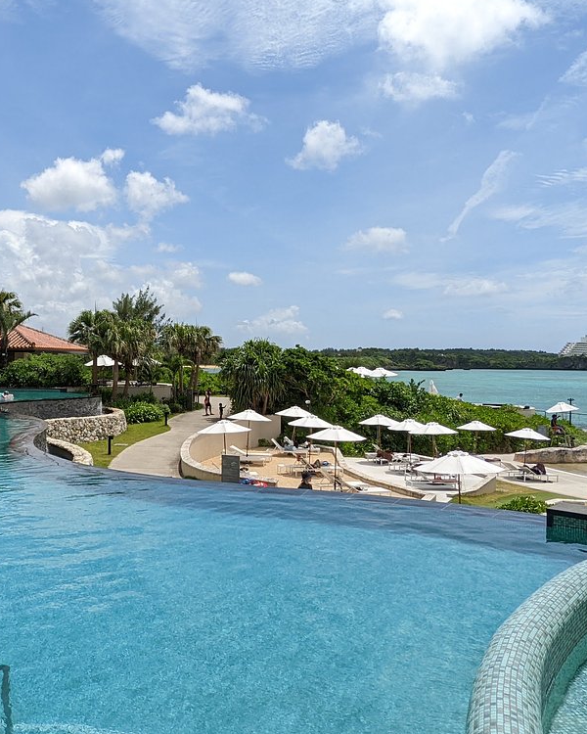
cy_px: 368
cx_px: 206
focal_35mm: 32
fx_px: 695
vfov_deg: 55.7
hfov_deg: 45.3
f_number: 2.2
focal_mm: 2.22
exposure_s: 1/1808
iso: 37
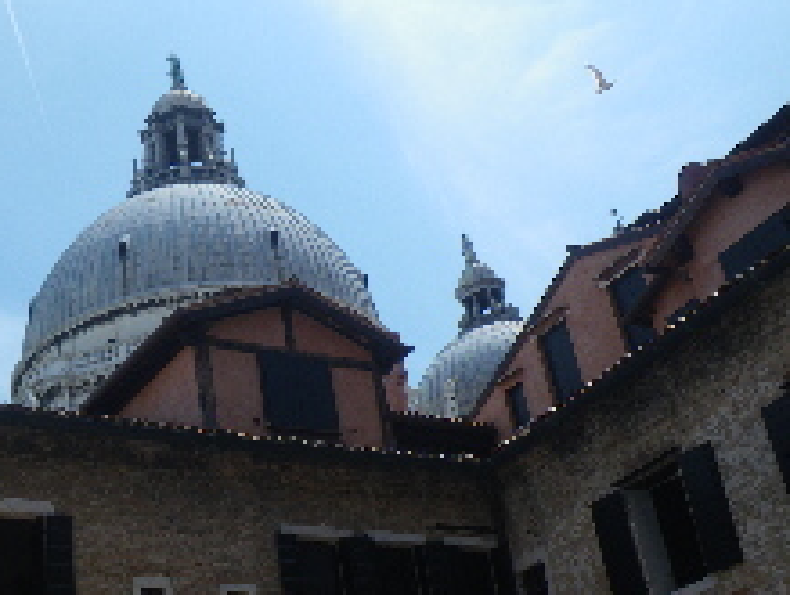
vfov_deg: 29.7
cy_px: 267
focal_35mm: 49
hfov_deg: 37.8
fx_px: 1120
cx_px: 191
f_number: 4.2
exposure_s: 1/400
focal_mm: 5
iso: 50
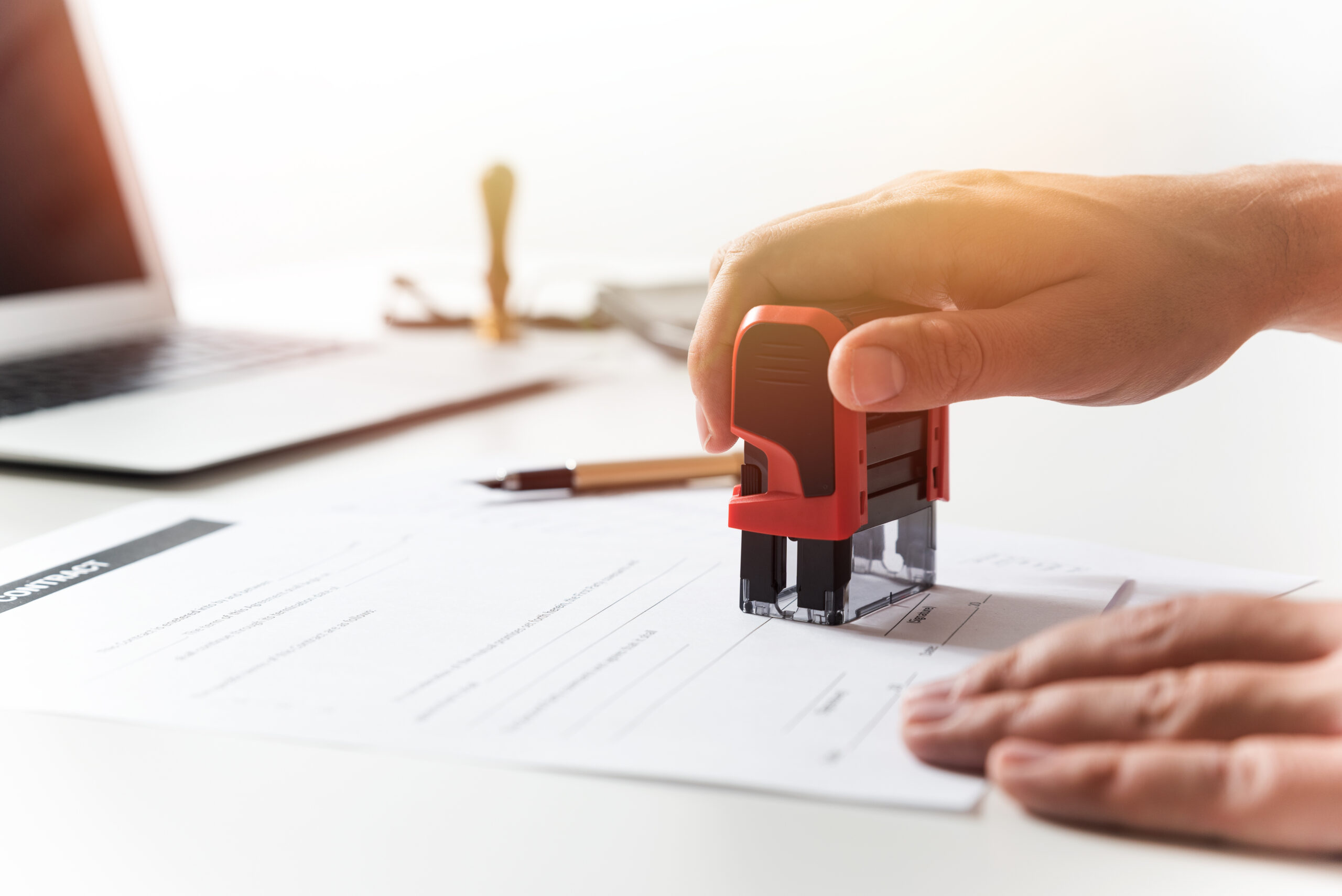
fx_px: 2461
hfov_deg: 30.5
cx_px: 671
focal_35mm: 66
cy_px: 448
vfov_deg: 20.6
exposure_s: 1/125
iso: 100
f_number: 5.6
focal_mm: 66
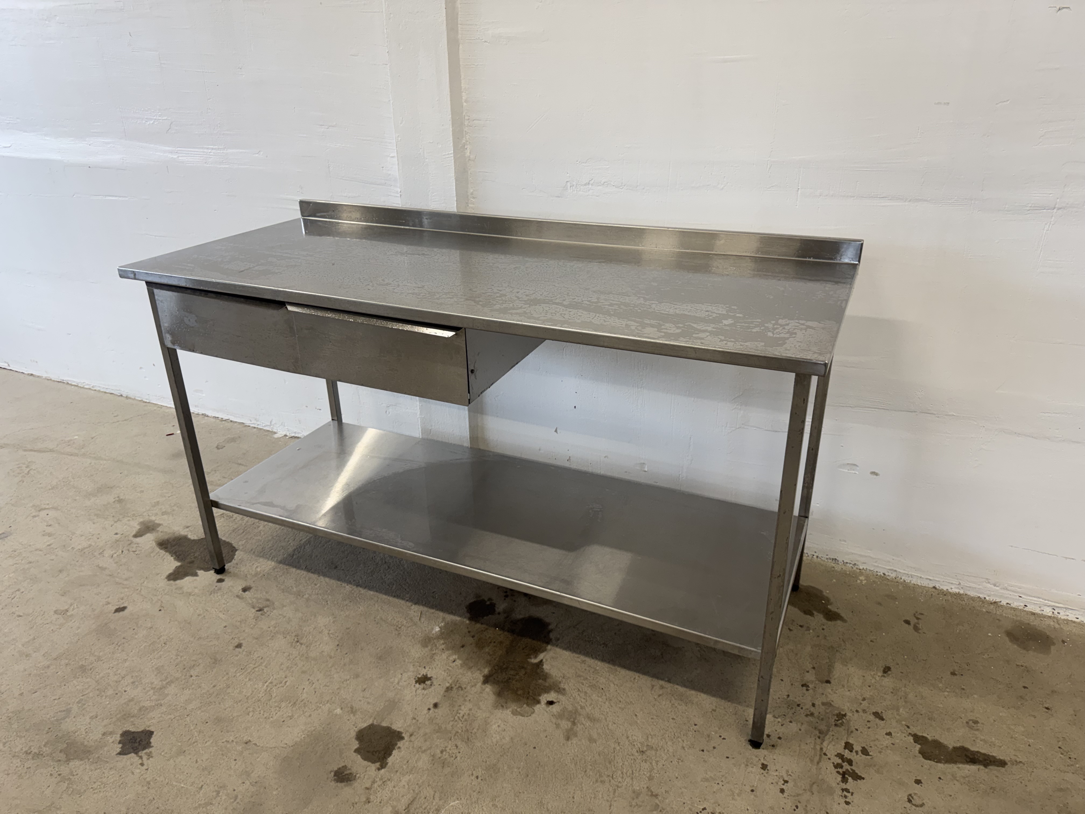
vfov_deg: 56.8
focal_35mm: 24
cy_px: 407
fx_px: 752
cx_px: 542
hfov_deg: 71.6
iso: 100
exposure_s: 1/100
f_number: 1.78
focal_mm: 6.76
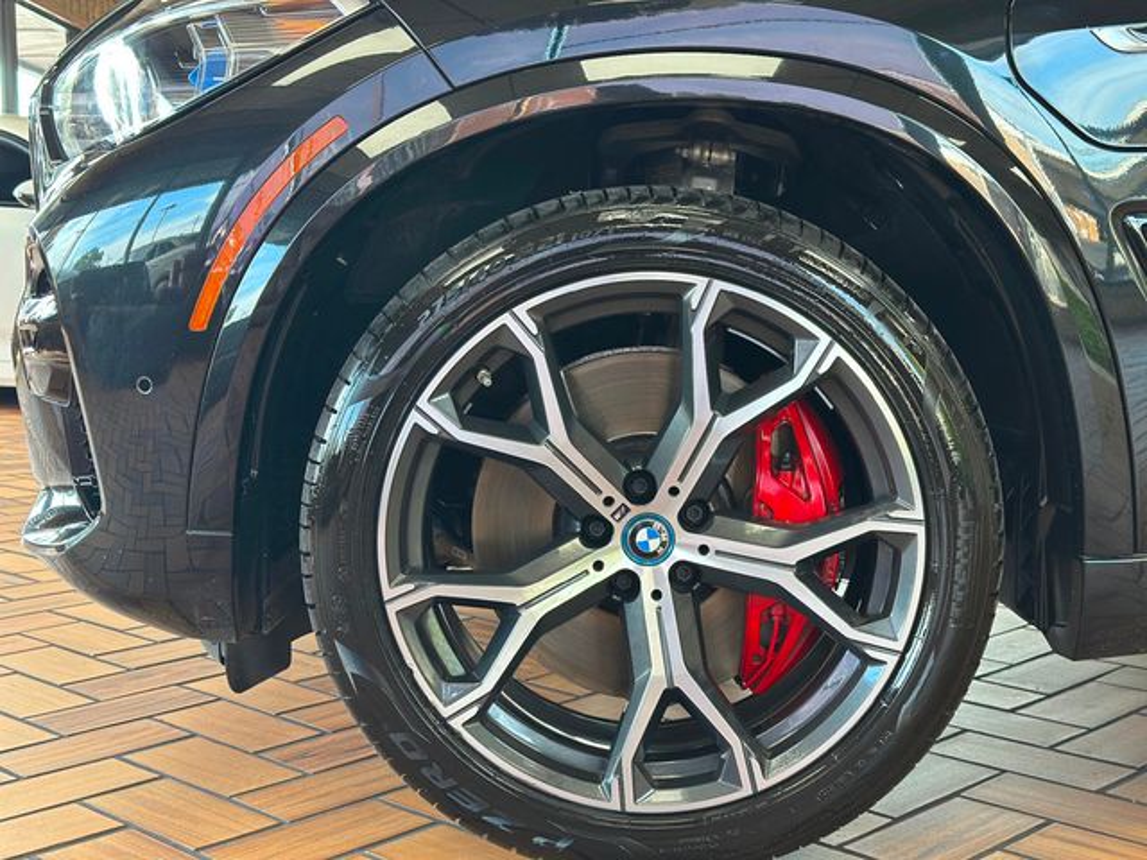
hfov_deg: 39.7
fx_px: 1590
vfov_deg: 30.3
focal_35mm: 48
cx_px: 574
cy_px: 430
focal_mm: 6.86
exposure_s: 1/120
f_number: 1.78
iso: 160
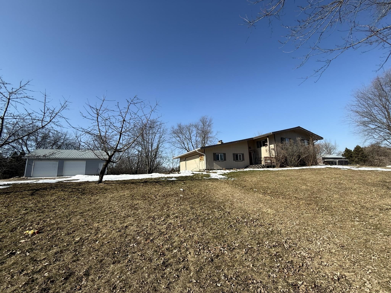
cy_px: 146
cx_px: 196
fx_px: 158
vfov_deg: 85.7
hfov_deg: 102.1
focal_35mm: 14
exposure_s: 1/2165
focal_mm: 2.22
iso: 50
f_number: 2.2
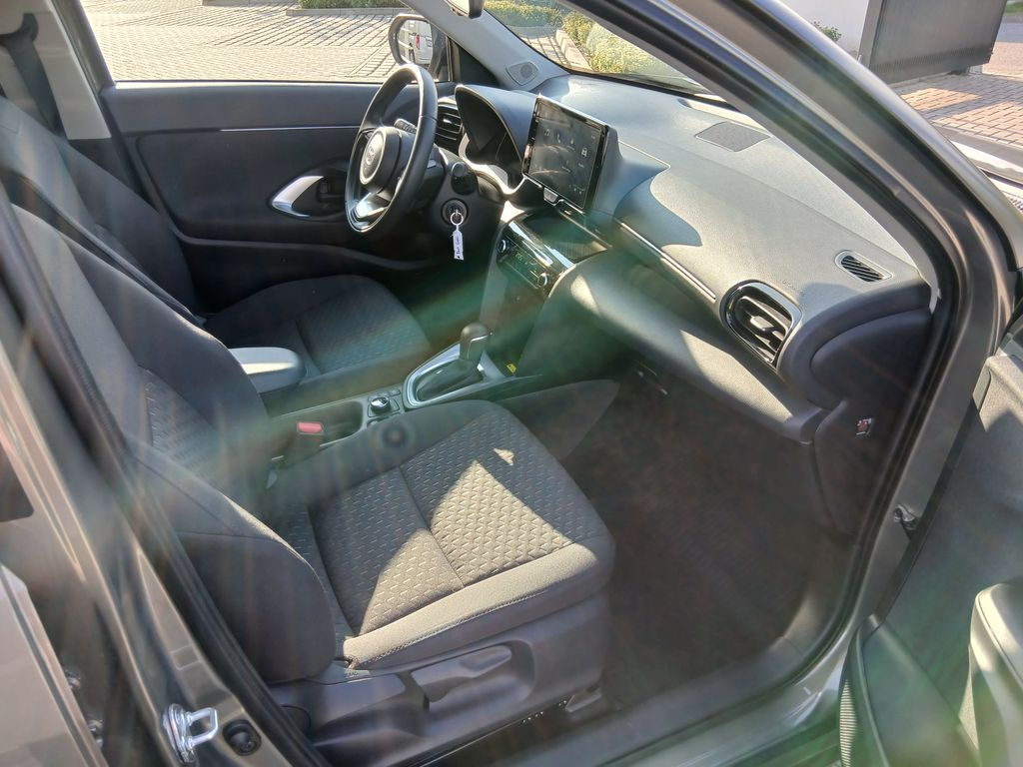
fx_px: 768
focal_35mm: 26
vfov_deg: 53.1
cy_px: 384
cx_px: 512
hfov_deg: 67.3
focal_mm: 3.98
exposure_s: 1/60
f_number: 1.8
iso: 25
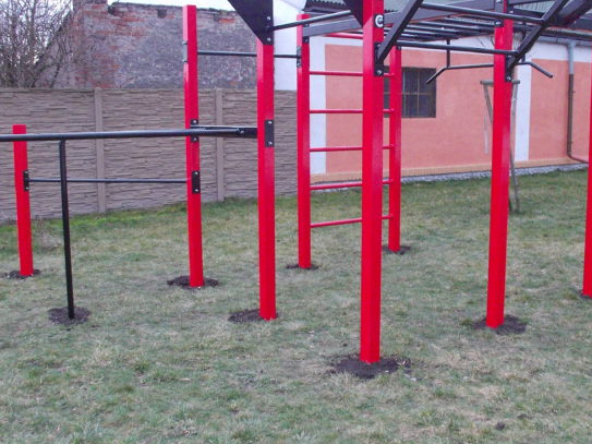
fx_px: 701
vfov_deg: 35.1
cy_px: 203
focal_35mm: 41
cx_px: 297
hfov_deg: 45.8
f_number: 3.3
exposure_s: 1/25
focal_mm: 4.1
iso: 320
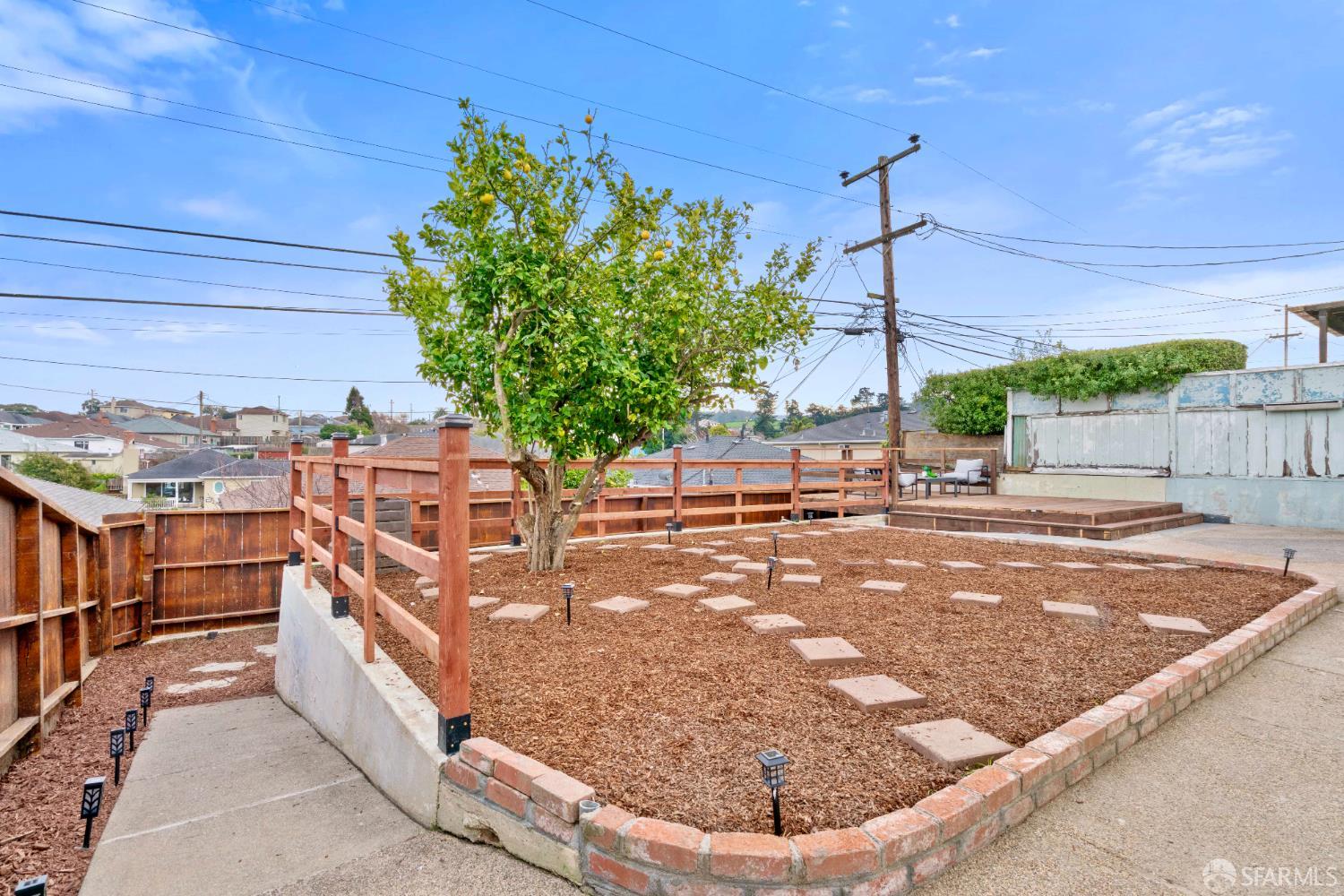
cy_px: 448
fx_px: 597
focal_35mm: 16
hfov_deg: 96.7
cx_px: 672
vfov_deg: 73.7
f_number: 14
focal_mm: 16
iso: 250
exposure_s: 1/30
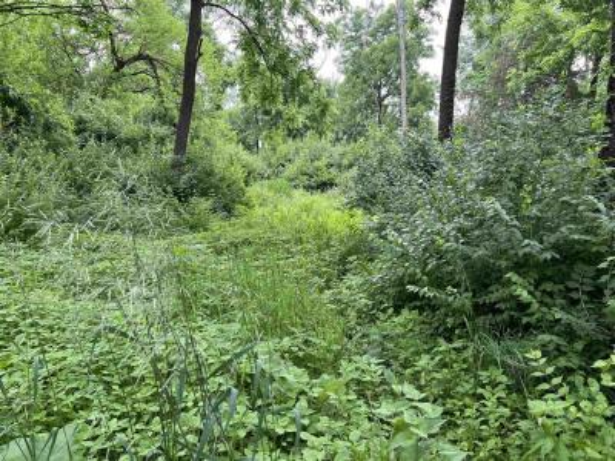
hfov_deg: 67.3
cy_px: 230
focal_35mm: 26
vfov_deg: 53.1
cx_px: 308
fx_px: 462
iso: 40
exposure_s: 1/217
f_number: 1.5
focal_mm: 5.7
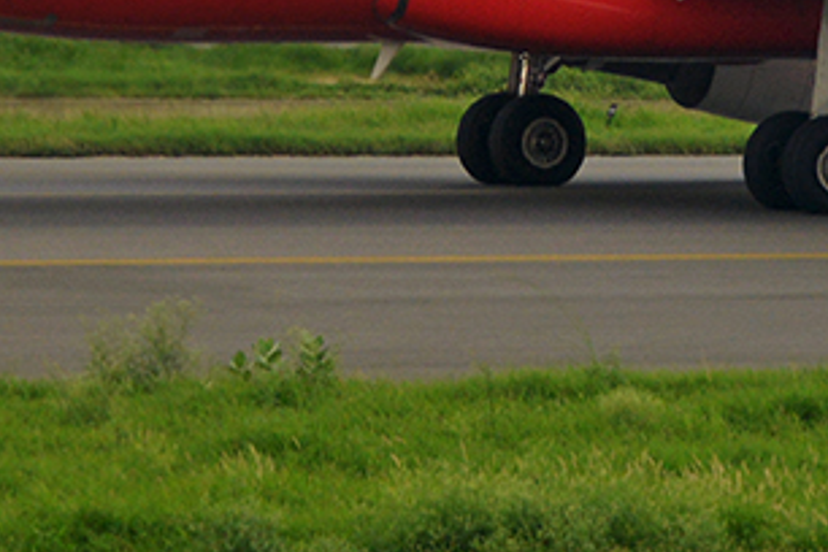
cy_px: -164
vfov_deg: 5.1
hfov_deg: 7.7
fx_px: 6141
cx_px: 446
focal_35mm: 267
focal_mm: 68
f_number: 5
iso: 320
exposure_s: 1/500
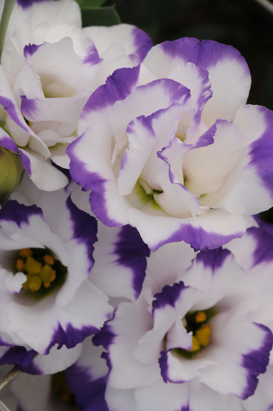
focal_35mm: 158
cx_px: 136
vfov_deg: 13.1
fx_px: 1796
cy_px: 206
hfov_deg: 8.7
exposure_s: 1/100
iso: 200
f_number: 16
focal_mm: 105
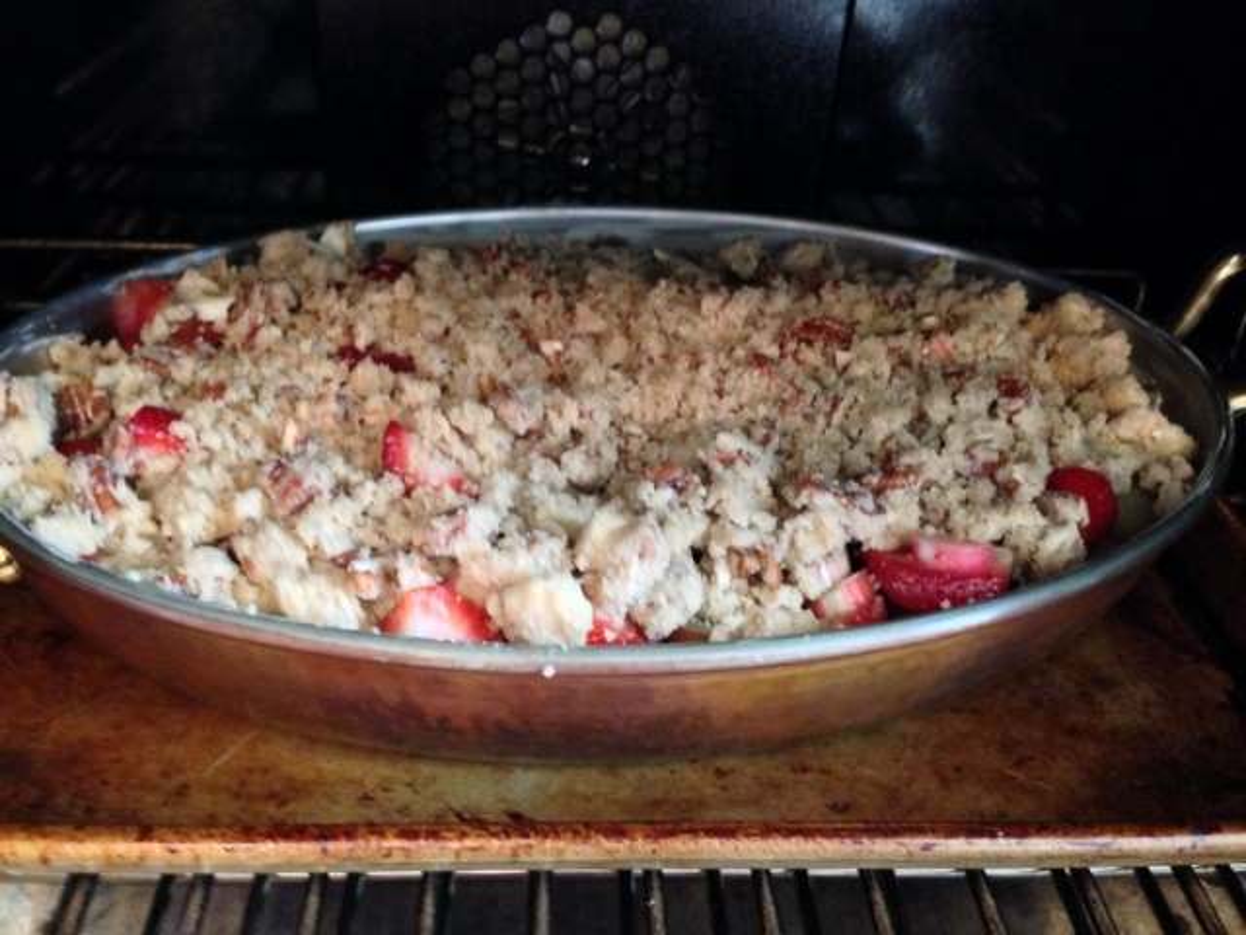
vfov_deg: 42.9
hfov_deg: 55.4
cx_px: 623
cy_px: 468
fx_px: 1188
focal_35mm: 33
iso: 640
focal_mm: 4.12
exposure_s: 1/15
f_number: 2.4
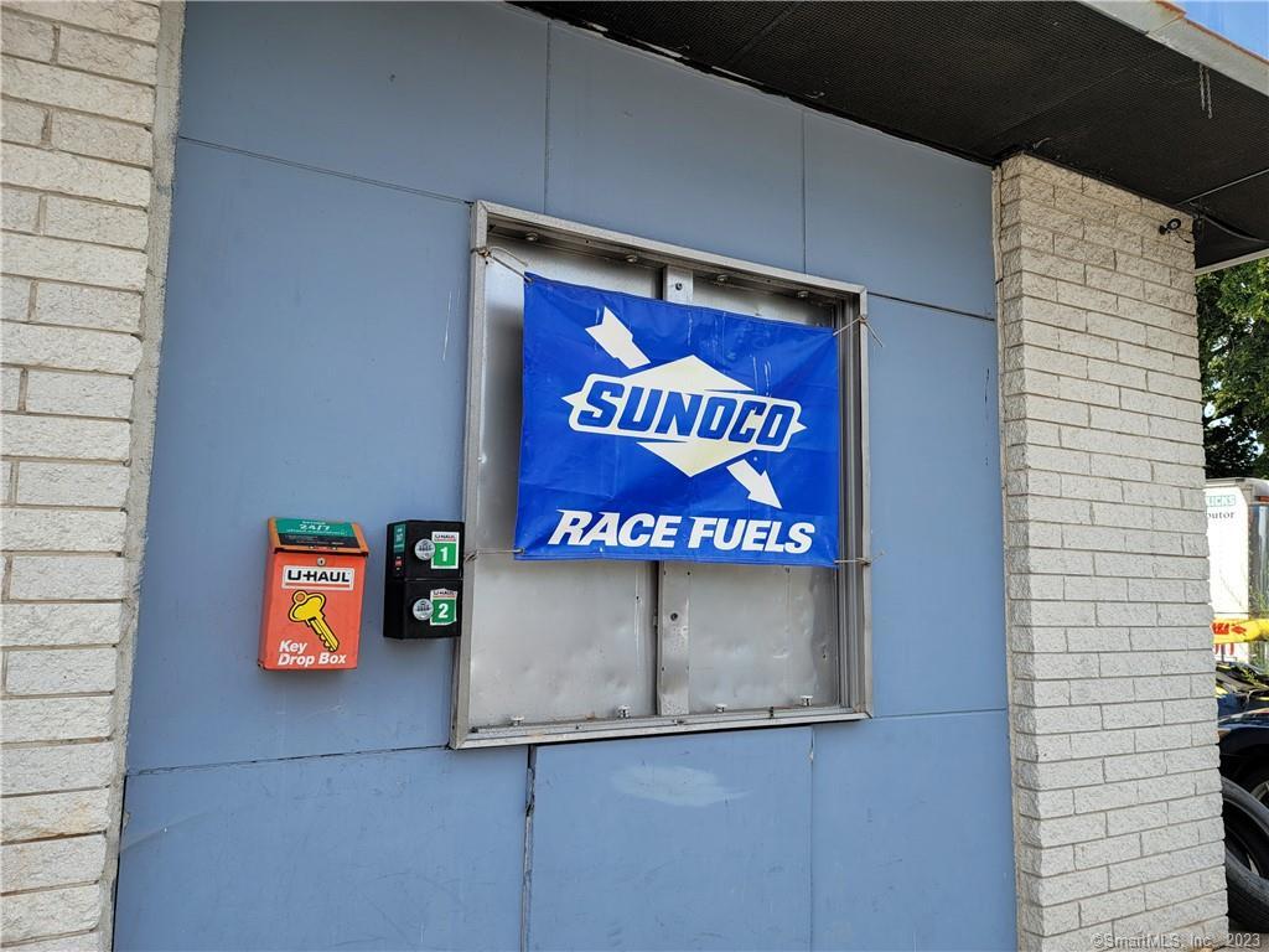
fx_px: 916
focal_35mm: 25
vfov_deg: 54.9
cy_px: 476
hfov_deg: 69.4
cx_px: 634
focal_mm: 7
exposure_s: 1/499
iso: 20
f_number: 1.8
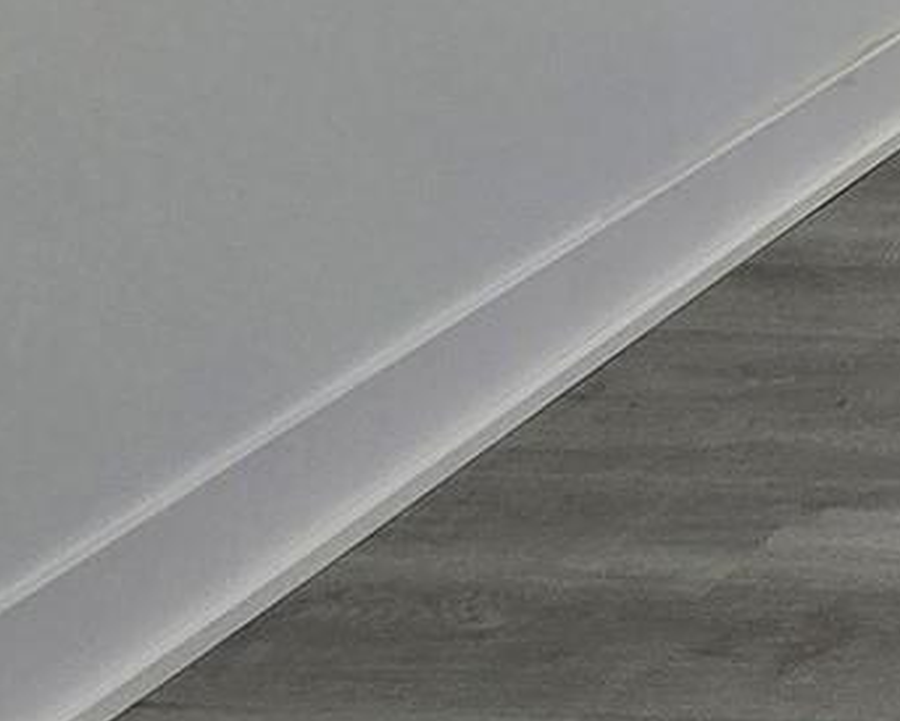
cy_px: -684
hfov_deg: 15.1
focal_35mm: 76
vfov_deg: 16.1
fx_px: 2026
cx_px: 2142
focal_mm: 2.2
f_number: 2.2
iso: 100
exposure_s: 1/120
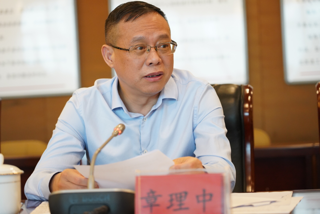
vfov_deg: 13.1
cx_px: 160
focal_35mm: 105
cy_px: 107
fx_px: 934
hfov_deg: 19.4
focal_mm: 105
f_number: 4
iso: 6400
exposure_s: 1/400
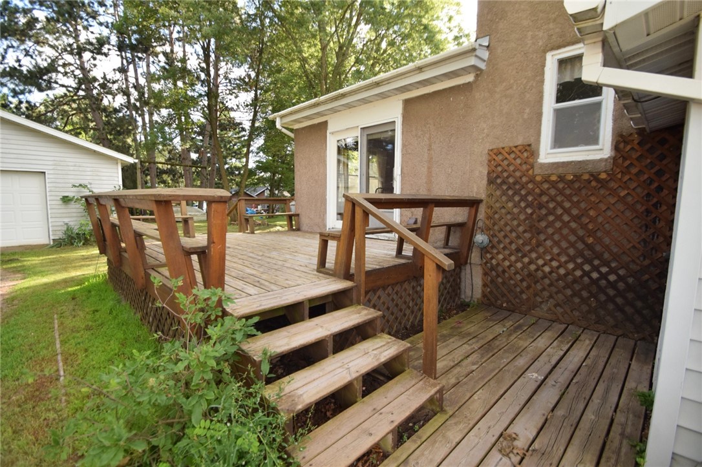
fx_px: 292
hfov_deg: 100.4
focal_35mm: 15
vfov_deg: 77.3
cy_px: 234
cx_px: 351
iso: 800
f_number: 3.5
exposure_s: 1/1000
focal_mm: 10
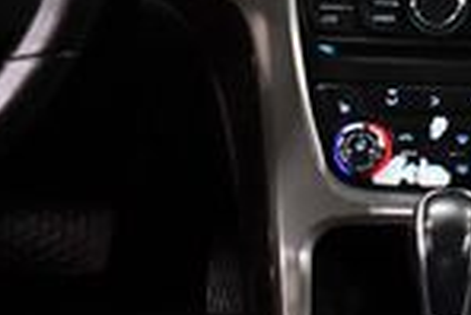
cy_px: -102
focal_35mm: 156
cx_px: 442
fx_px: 2043
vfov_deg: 8.7
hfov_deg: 13.0
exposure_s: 1/100
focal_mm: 18
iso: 3200
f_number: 3.5
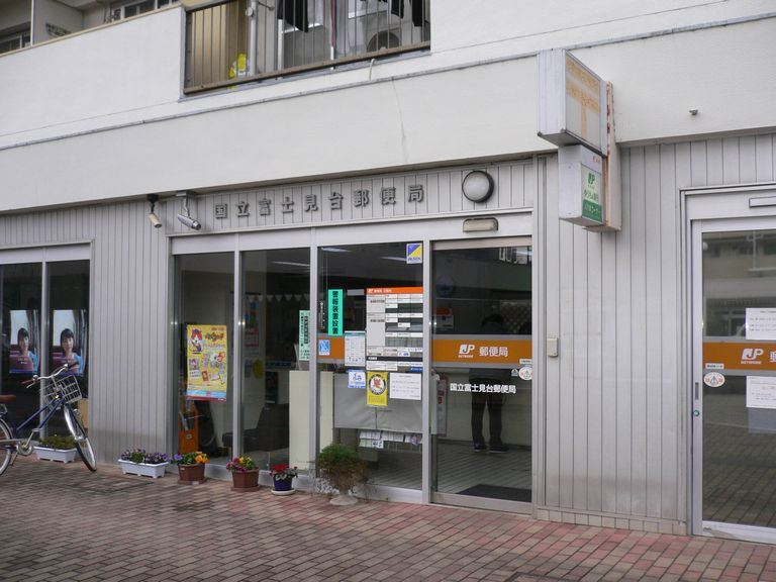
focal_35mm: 35
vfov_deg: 40.7
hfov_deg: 52.6
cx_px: 388
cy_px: 291
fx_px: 785
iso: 100
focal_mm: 5.8
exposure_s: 1/500
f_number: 2.8
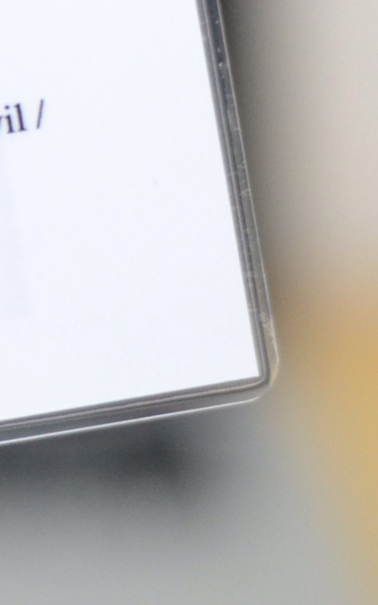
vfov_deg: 11.3
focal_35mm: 185
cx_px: -174
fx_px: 3048
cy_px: 193
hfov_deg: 7.0
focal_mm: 50
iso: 3200
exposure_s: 1/320
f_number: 2
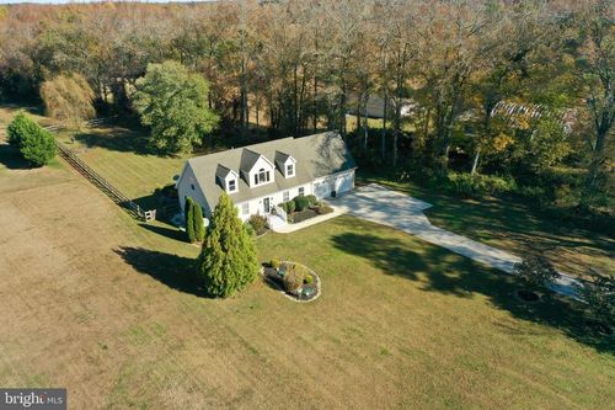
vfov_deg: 46.4
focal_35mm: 28
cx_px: 308
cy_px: 205
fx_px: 478
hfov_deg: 65.5
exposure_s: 1/40
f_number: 3.2
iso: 100
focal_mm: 10.26
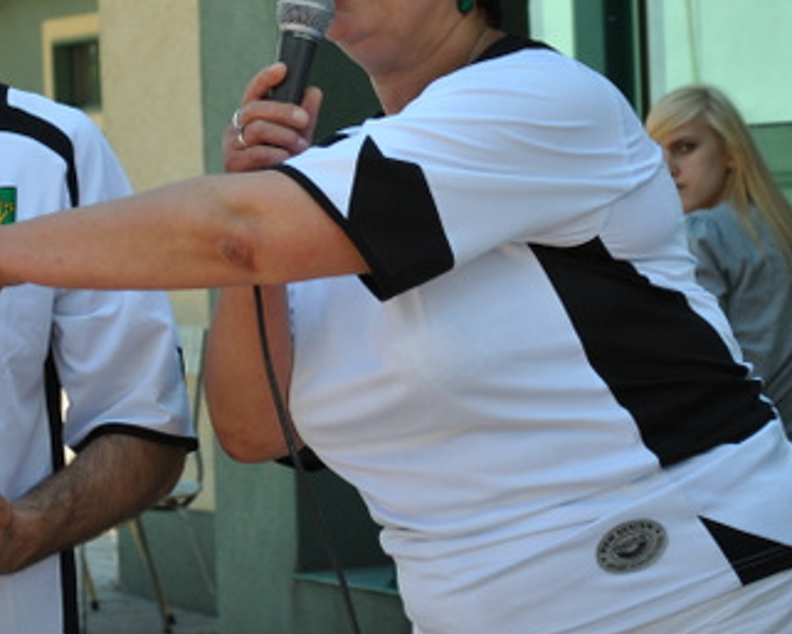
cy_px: 155
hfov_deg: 11.4
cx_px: 306
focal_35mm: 169
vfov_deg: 9.1
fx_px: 3963
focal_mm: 55
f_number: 5.6
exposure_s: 1/125
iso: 100
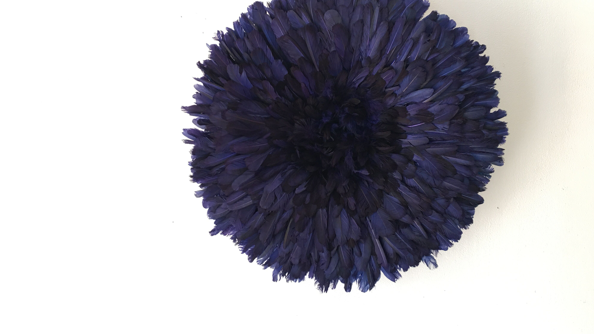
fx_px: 504
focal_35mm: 32
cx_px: 297
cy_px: 123
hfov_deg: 61.0
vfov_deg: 36.4
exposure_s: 1/33
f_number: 2.2
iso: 50
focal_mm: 4.15
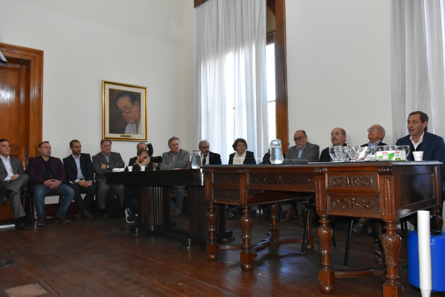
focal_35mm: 27
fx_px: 334
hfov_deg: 67.4
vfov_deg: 47.9
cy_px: 148
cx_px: 222
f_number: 7.1
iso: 3200
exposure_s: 1/100
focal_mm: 18
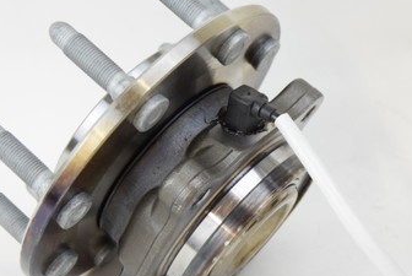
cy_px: 153
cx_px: 271
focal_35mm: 97
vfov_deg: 14.1
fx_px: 1112
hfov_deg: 20.9
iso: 1600
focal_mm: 34
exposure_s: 1/60
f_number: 4.5
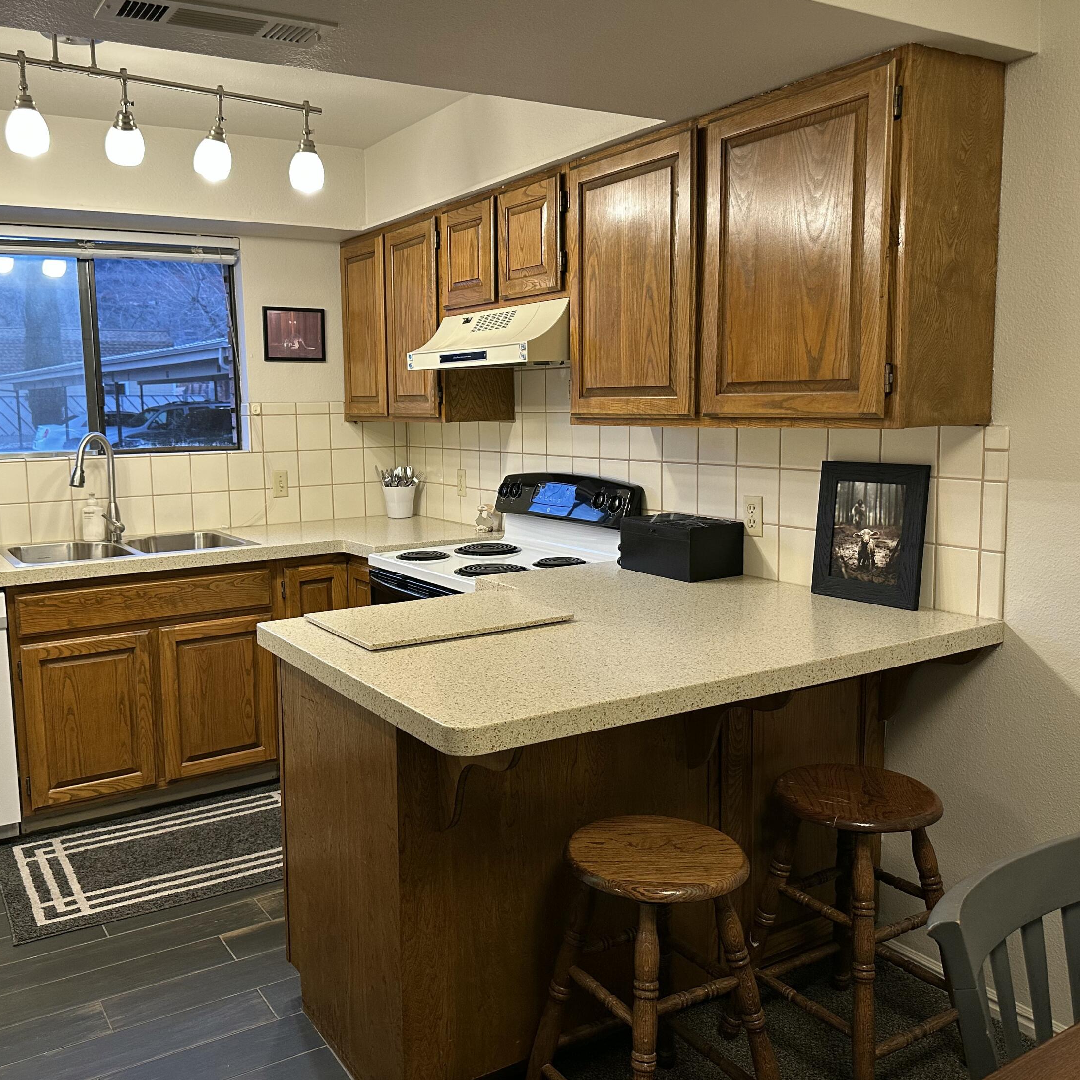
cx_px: 441
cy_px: 527
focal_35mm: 29
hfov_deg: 55.3
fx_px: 1024
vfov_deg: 55.6
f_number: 1.78
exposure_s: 1/120
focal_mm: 6.86
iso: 200
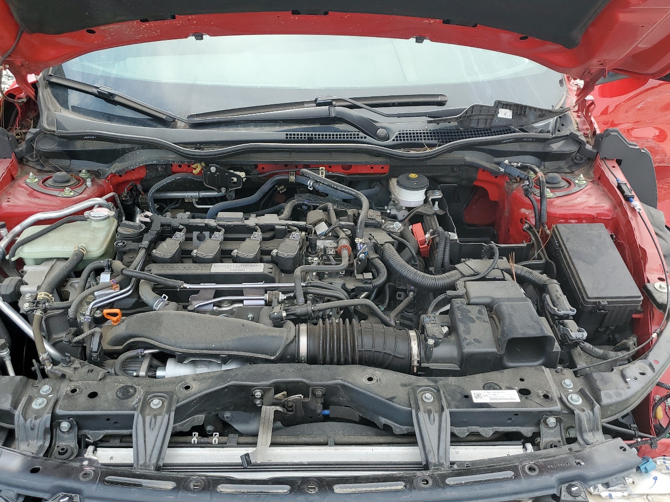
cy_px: 239
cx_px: 313
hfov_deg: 58.3
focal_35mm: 31
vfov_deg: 45.4
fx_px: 600
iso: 50
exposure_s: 1/667
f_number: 1.5
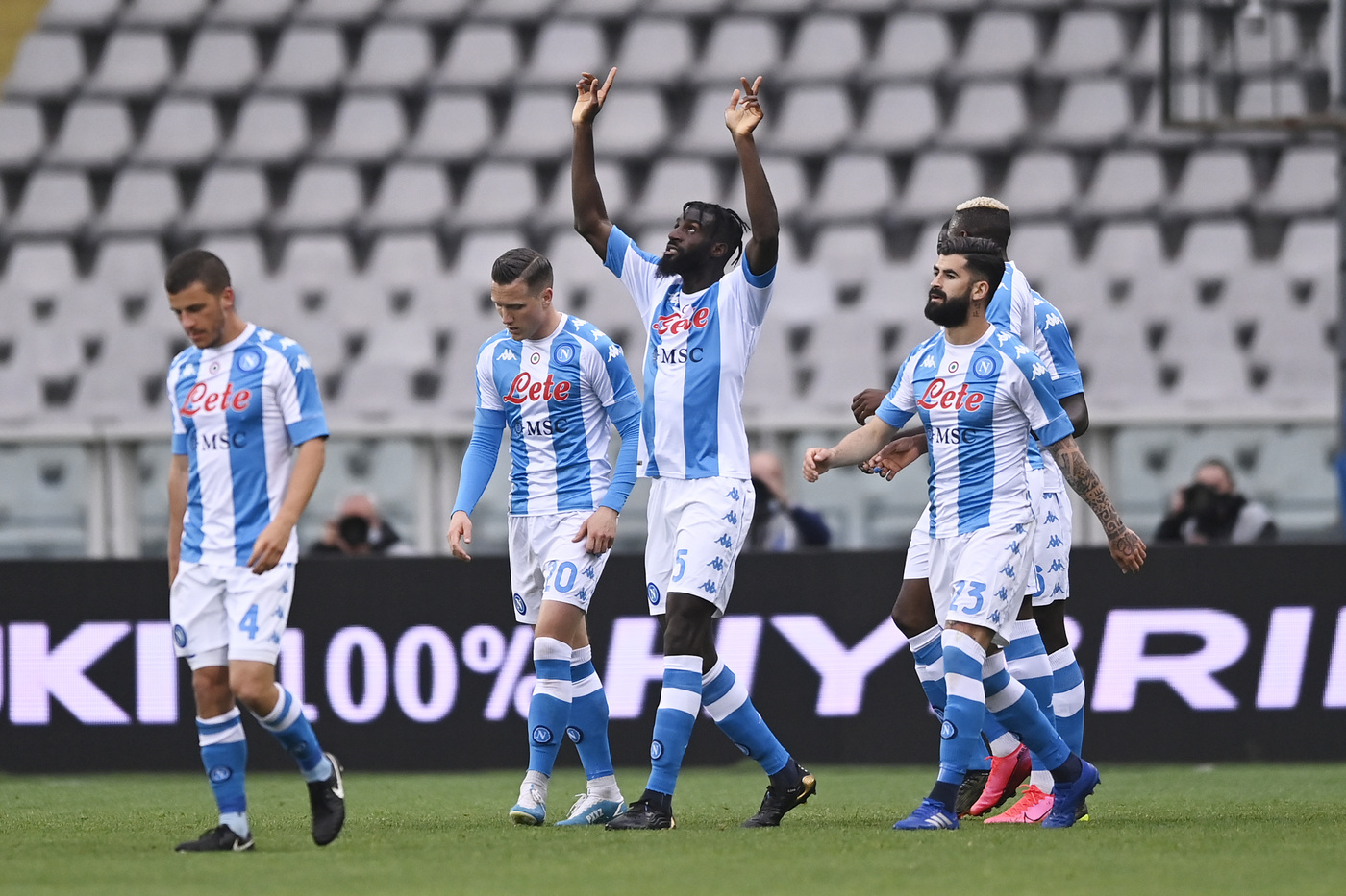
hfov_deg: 5.2
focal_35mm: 400
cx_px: 673
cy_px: 448
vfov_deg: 3.4
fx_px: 14953
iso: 1600
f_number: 2.8
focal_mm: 400
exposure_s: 1/2500
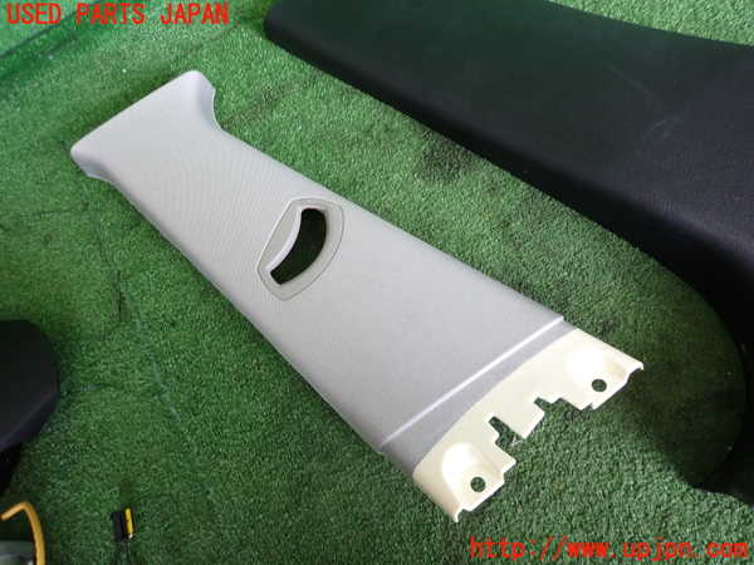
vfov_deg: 54.9
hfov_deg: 69.4
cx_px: 377
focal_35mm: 25
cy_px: 282
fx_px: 545
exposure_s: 1/60
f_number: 2
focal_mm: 4.5
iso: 200
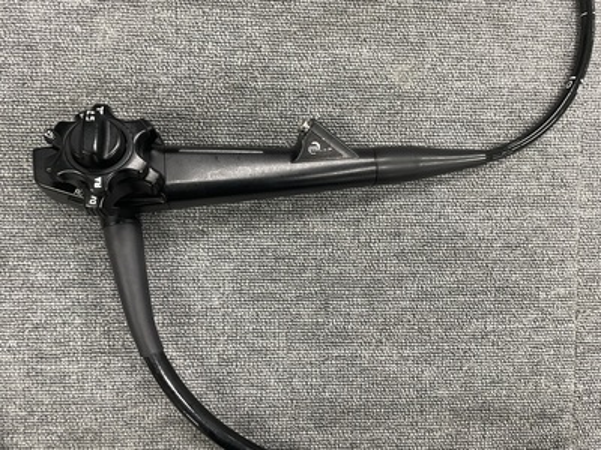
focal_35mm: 26
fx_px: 451
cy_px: 225
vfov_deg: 53.1
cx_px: 300
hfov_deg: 67.3
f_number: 1.6
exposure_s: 1/60
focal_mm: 4.2
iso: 200
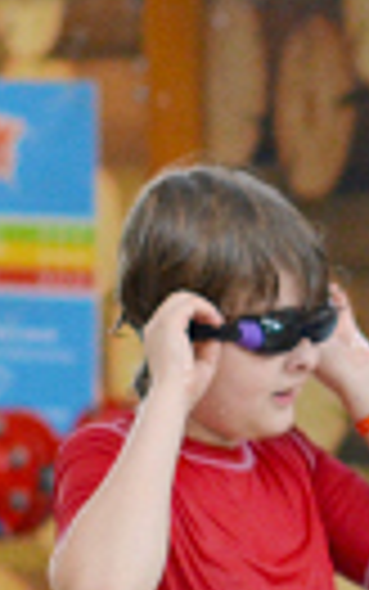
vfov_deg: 4.8
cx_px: 598
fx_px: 7040
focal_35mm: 438
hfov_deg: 3.0
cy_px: 466
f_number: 2
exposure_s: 1/500
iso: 1000
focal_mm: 50
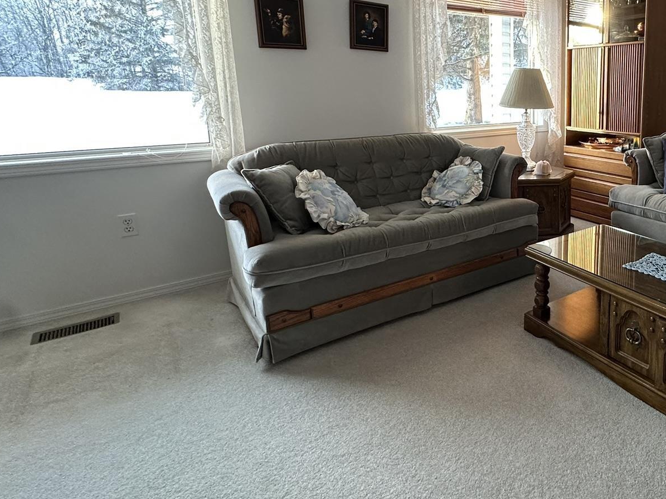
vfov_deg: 55.7
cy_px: 169
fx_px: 462
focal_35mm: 24
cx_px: 528
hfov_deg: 65.5
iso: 200
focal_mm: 2.22
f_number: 2.2
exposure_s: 1/120
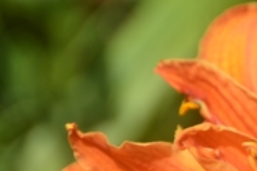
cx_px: 337
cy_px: 192
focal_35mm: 968
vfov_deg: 1.4
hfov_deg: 2.1
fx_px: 6910
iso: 100
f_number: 8
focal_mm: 200
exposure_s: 1/320
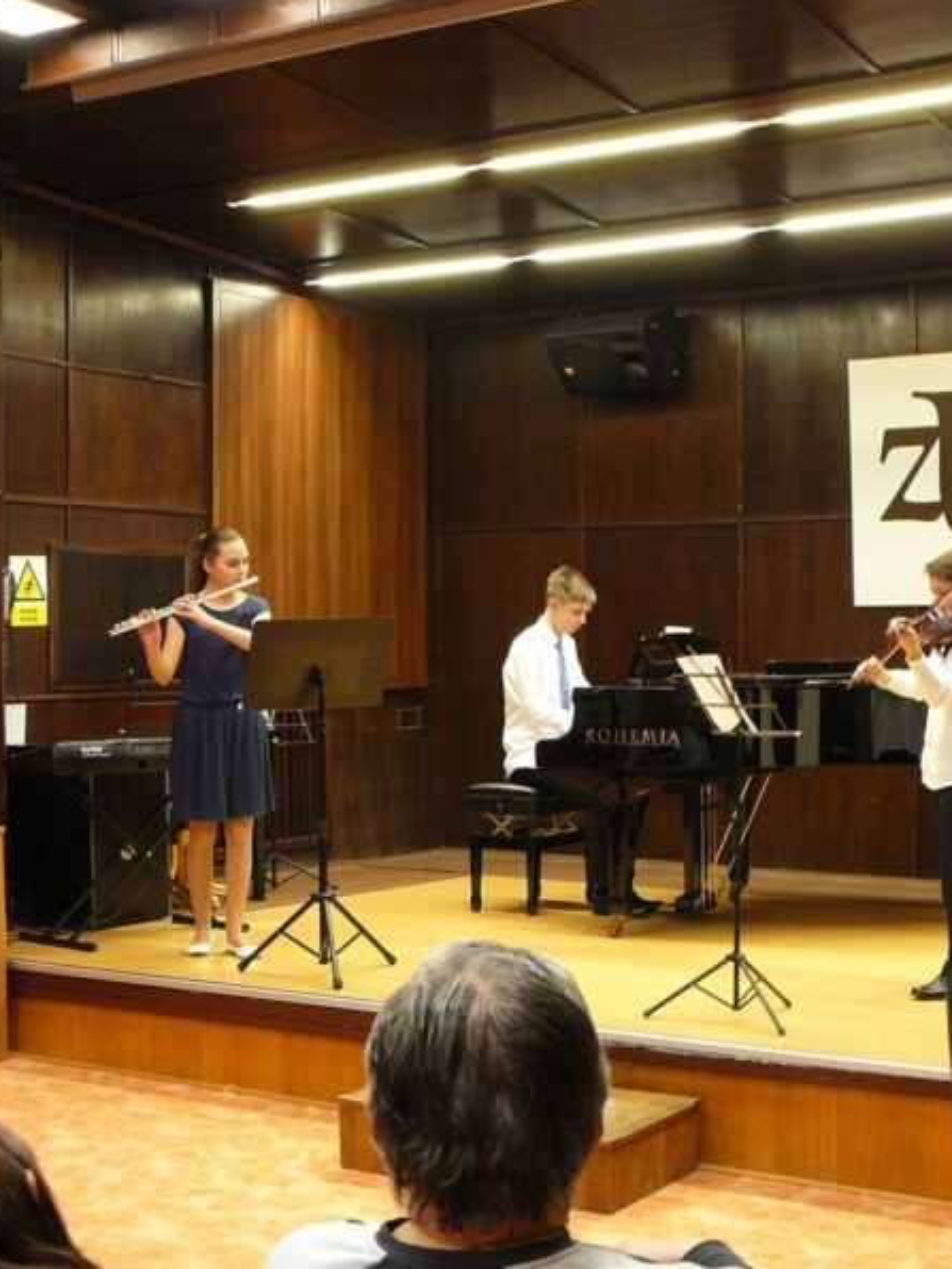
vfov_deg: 34.9
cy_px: 632
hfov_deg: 26.5
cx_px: 564
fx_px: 2017
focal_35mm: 55
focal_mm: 6.1
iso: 200
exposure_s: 1/8
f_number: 3.1
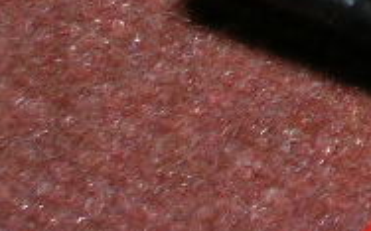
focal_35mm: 335
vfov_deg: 3.8
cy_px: -513
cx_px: 819
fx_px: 3383
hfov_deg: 6.1
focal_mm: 9.7
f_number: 3.5
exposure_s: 1/60.1
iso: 50
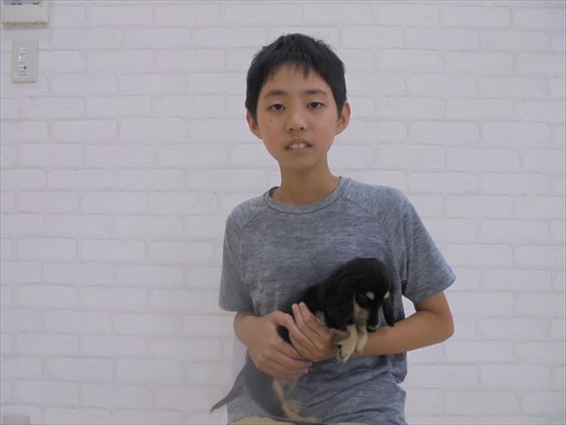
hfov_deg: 67.3
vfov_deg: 53.1
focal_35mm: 26
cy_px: 212
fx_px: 425
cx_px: 283
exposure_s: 1/30
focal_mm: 4.6
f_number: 3.5
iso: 200
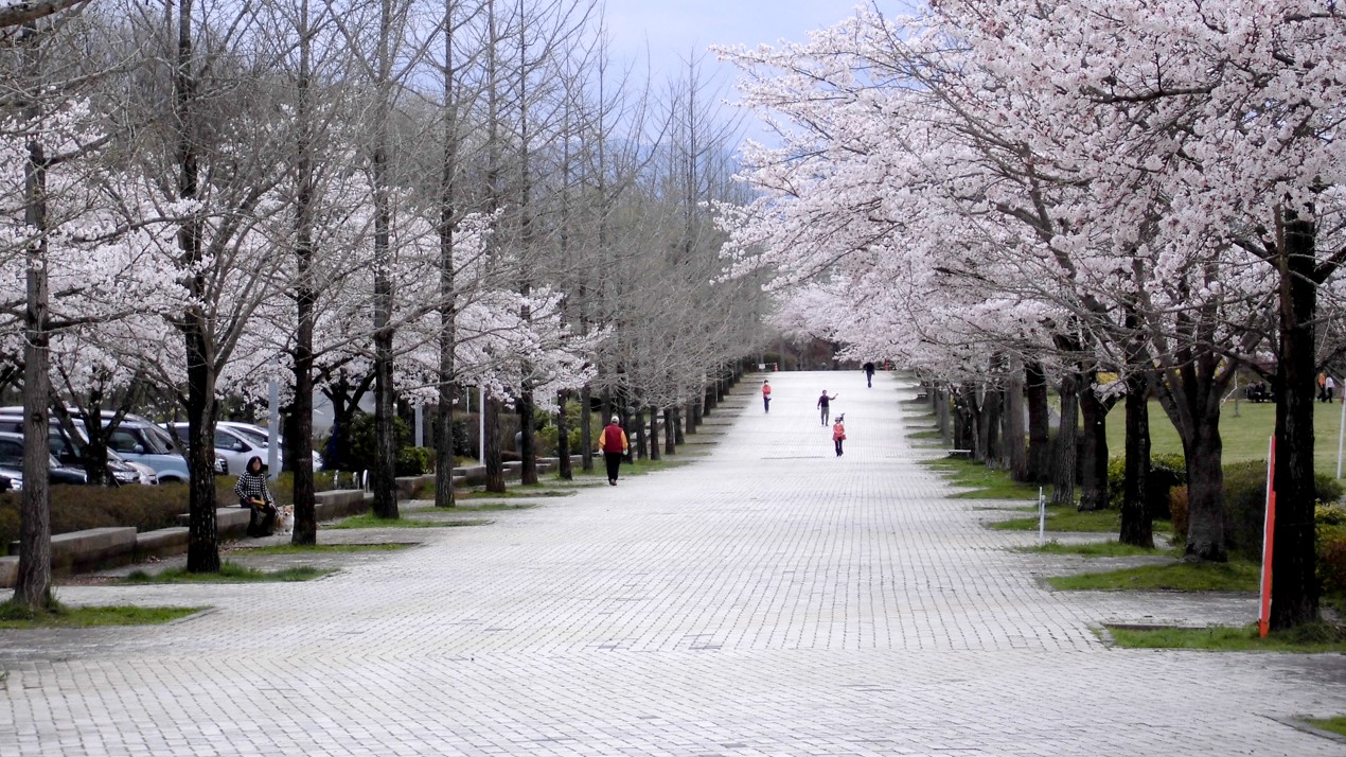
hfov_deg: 17.4
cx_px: 670
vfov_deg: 9.8
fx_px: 4389
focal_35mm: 123
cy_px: 277
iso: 64
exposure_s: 1/250
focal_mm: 20.1
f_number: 6
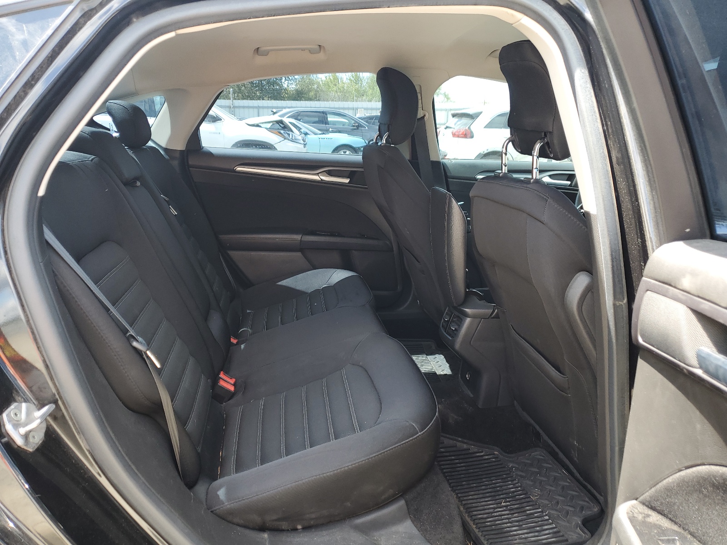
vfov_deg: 53.1
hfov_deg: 67.3
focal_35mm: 26
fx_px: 546
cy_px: 272
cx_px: 364
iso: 50
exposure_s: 1/156
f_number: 1.5
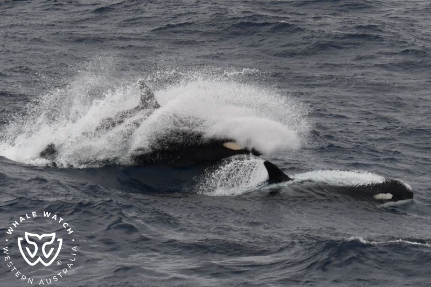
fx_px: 1436
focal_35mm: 120
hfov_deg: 17.1
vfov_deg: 11.4
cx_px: 216
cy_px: 144
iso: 400
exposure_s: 1/1600
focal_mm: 80
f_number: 7.1
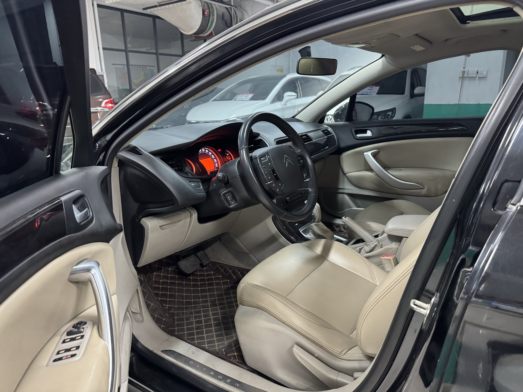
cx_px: 262
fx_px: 363
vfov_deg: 56.8
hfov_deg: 71.6
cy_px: 196
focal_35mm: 24
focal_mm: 6.76
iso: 800
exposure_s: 1/50
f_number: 1.78
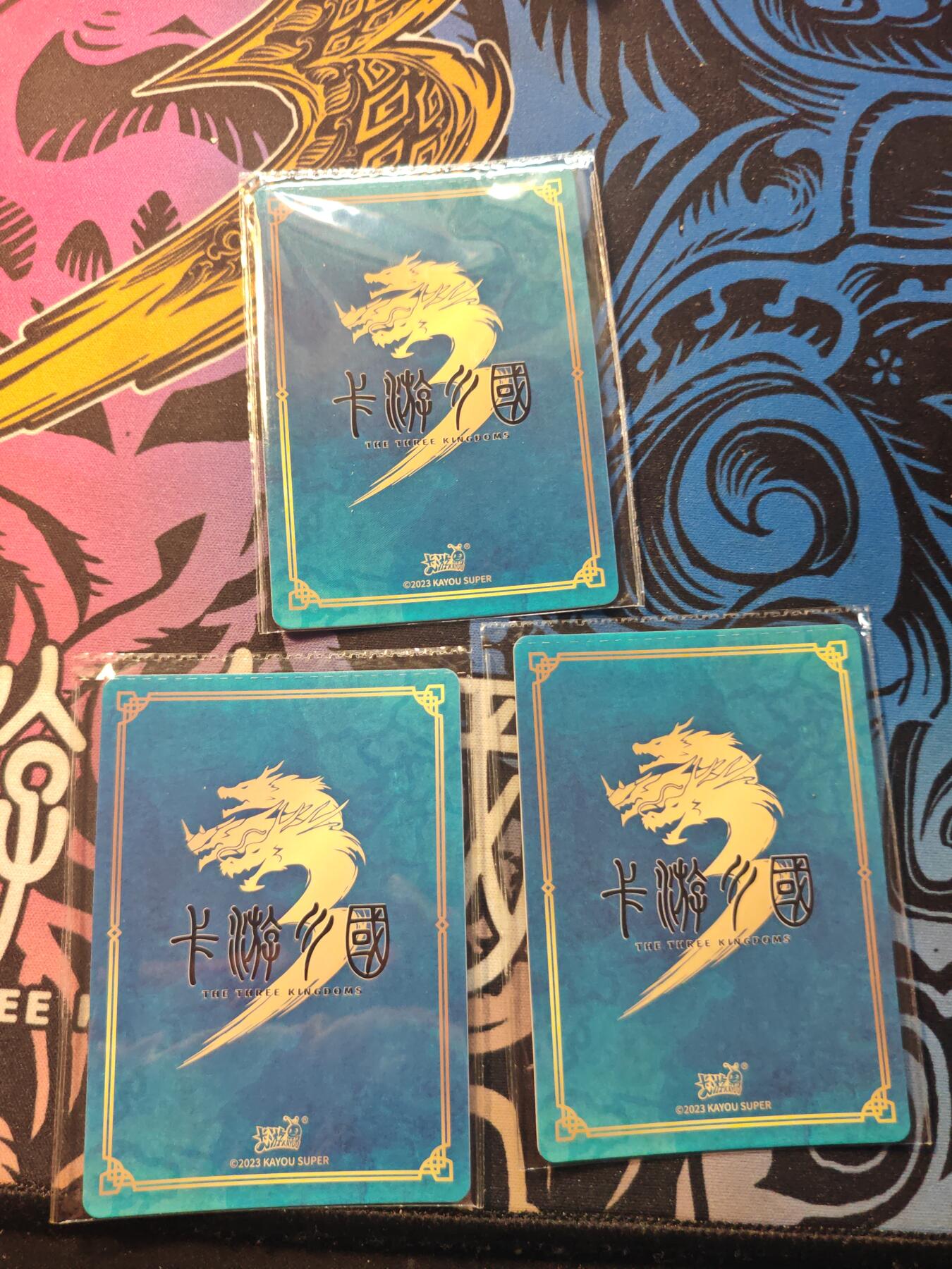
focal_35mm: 26
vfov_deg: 67.3
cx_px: 476
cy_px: 634
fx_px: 953
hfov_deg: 53.1
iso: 500
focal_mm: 5.4
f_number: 1.6
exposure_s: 1/100
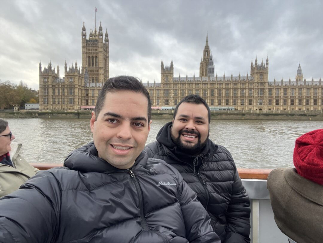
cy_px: 122
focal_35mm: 23
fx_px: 215
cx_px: 162
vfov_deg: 58.9
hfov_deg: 73.9
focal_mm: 2.71
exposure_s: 1/121
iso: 40
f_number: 2.2
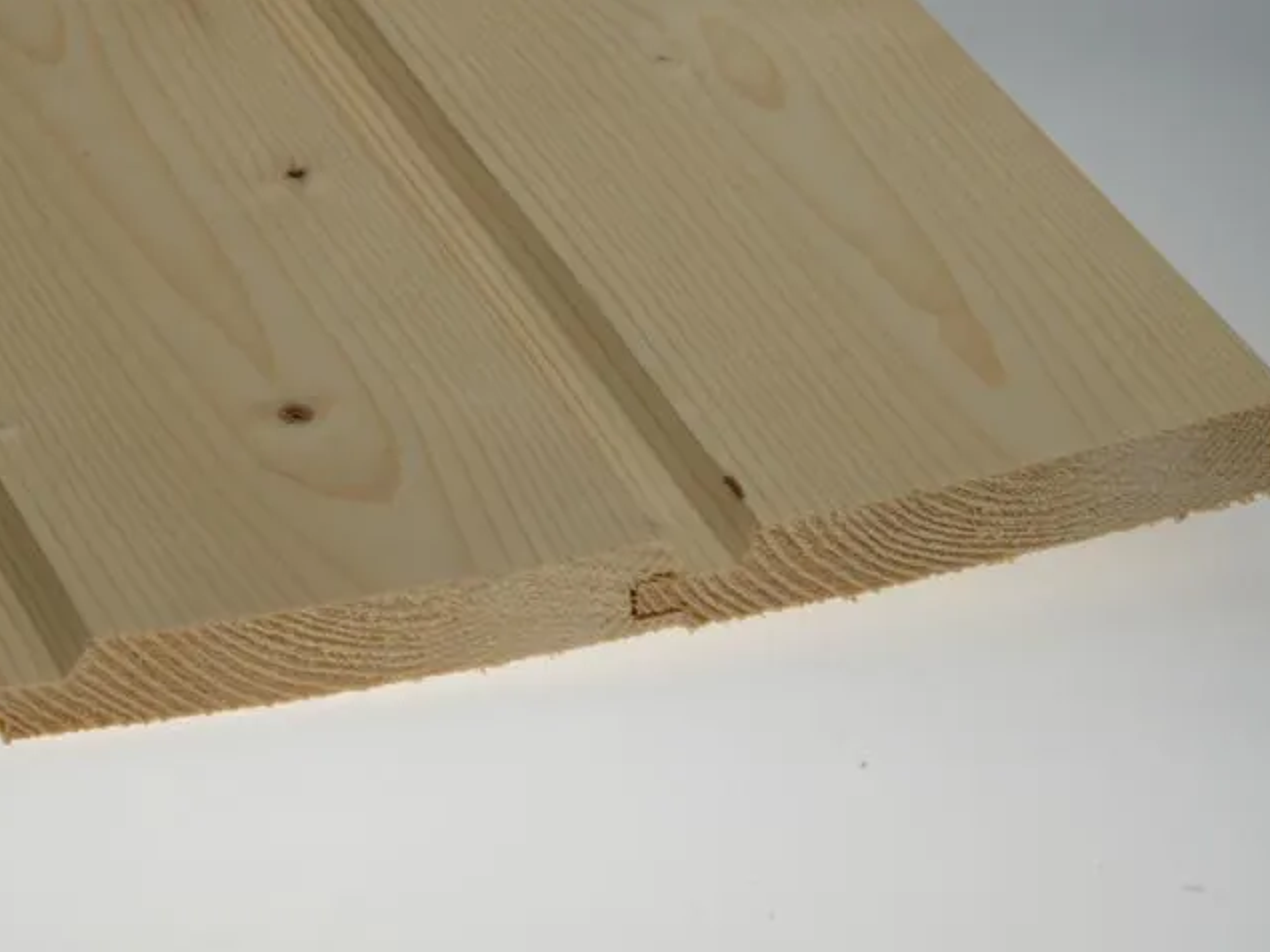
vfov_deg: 9.5
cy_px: 476
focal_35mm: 156
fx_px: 5722
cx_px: 606
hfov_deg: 12.7
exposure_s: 1/25
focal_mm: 95.4
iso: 250
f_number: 13
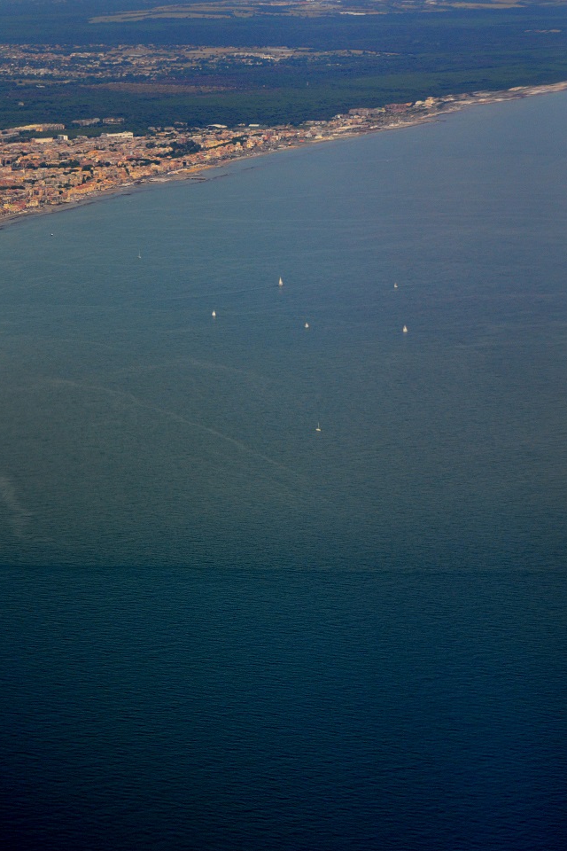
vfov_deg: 18.8
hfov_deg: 12.6
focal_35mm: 109
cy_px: 414
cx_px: 288
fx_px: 2575
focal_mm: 70
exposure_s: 1/8000
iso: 1100
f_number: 4.5
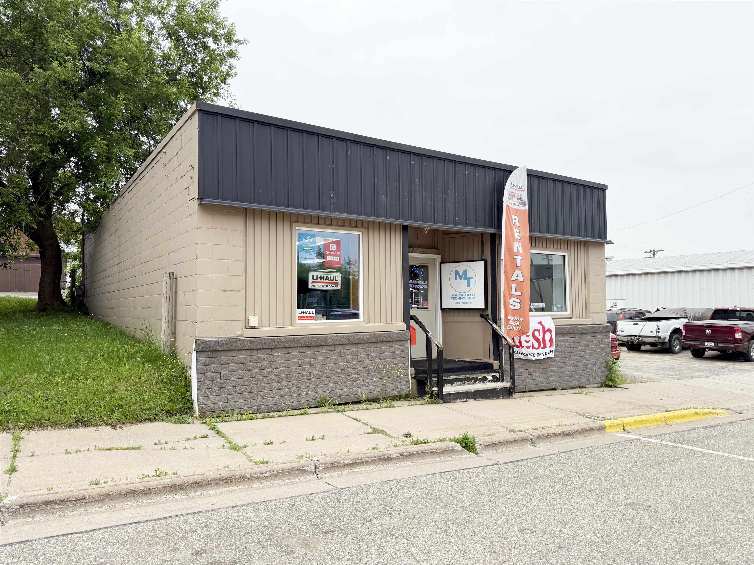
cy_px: 282
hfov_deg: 71.6
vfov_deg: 56.8
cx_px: 377
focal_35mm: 24
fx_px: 523
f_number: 1.78
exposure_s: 1/2232
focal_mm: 6.76
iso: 80
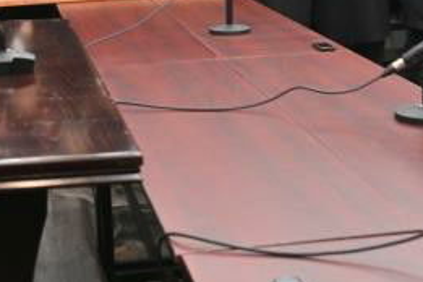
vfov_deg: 14.0
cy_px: -88
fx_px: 1104
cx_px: 164
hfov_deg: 21.6
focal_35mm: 94
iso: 500
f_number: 4
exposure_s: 1/160
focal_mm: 24
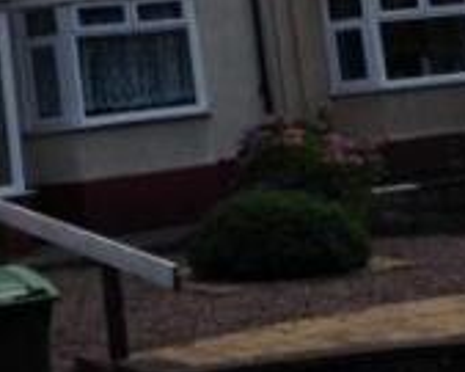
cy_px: -112
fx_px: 1527
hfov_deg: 17.2
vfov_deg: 13.4
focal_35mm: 111
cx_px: 95
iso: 50
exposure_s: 1/2088
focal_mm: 4.13
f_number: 2.4
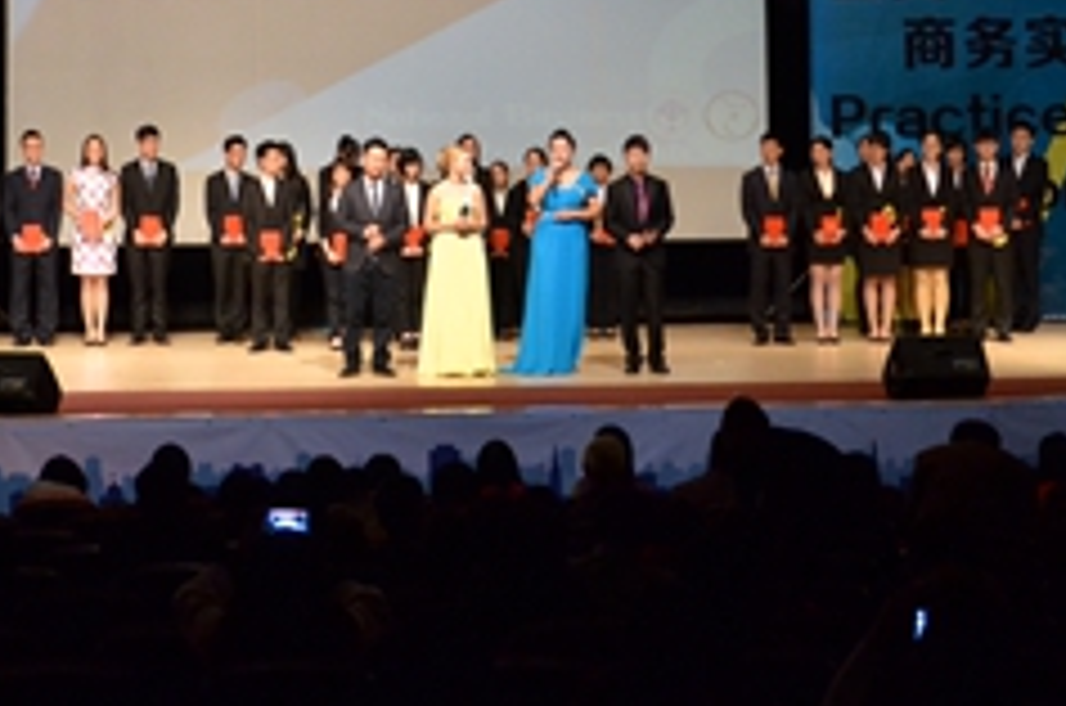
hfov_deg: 23.3
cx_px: 360
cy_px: -22
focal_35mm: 87
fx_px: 2576
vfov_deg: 15.3
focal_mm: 25
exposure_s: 1/60
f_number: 4
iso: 1000
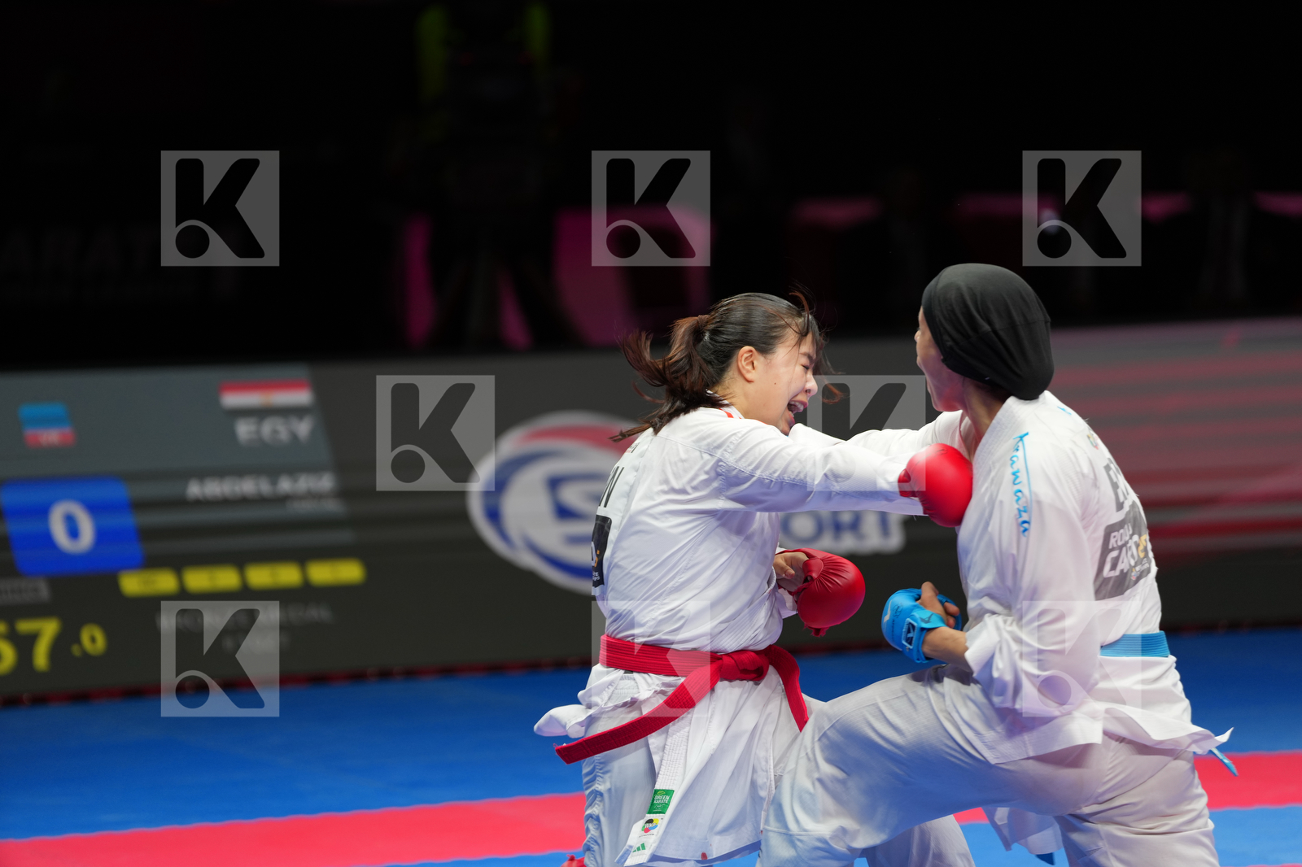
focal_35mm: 197
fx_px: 7123
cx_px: 651
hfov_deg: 10.4
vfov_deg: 7.0
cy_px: 434
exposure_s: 1/1000
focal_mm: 197
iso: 500
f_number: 2.8
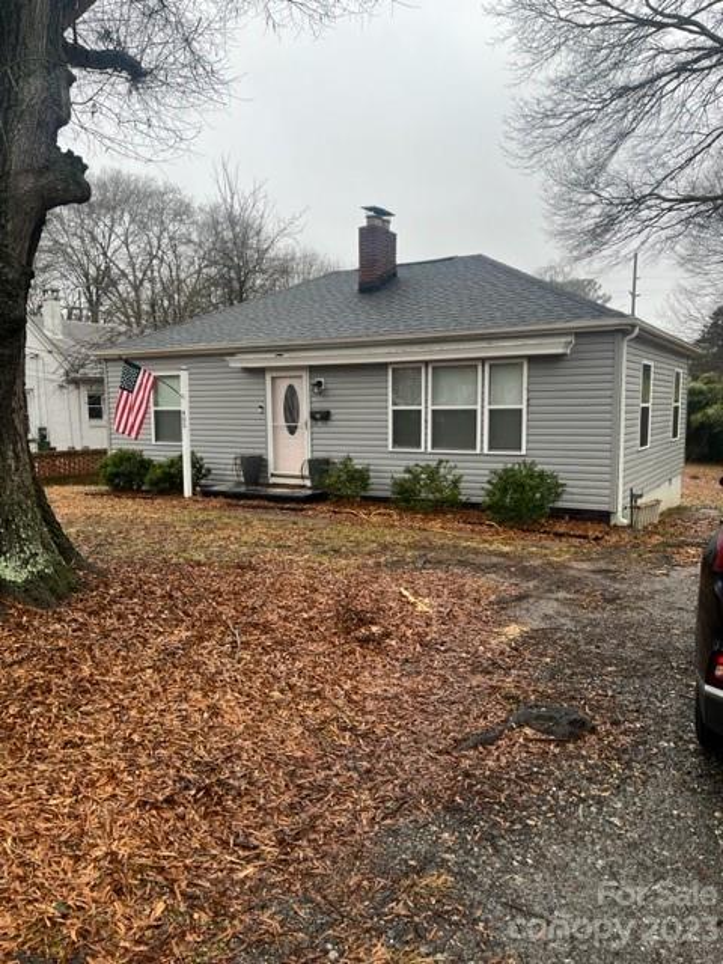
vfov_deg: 67.3
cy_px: 482
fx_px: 724
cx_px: 362
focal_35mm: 26
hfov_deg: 53.1
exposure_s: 1/169
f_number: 1.6
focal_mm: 5.1
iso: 40
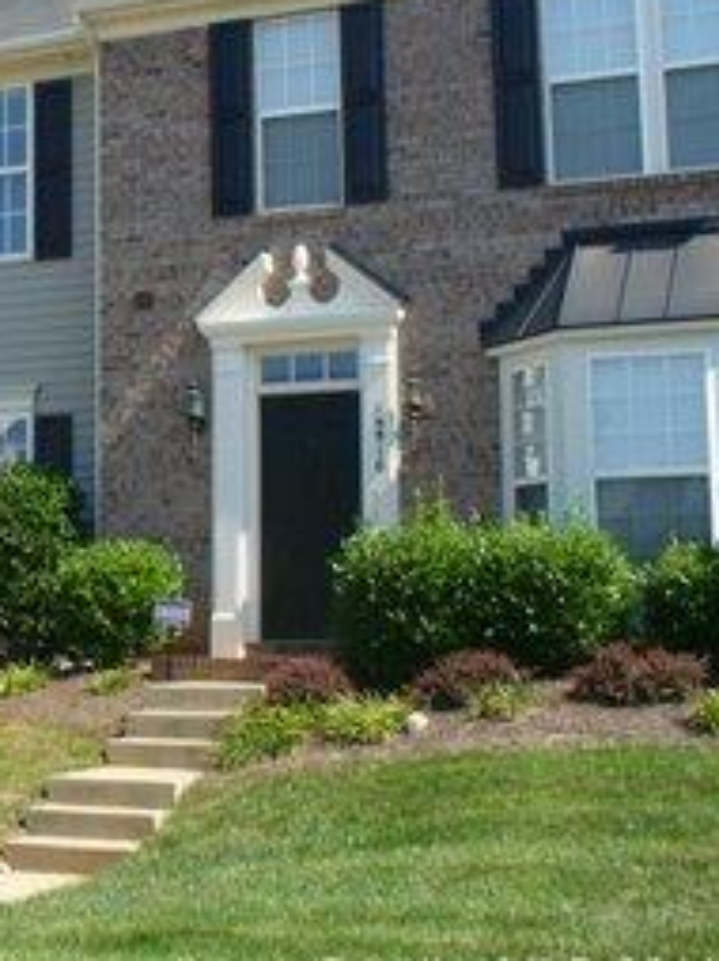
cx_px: -159
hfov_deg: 19.6
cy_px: 333
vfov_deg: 27.7
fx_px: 1942
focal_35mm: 70
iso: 80
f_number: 5.6
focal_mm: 6.1
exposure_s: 1/200
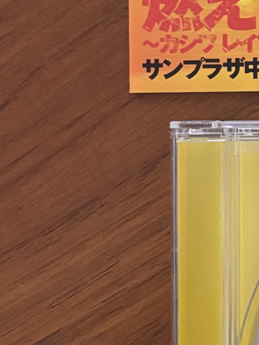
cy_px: 87
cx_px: 508
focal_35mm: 106
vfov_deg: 18.4
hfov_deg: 12.4
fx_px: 1057
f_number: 1.6
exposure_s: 1/59
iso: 500
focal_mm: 5.96
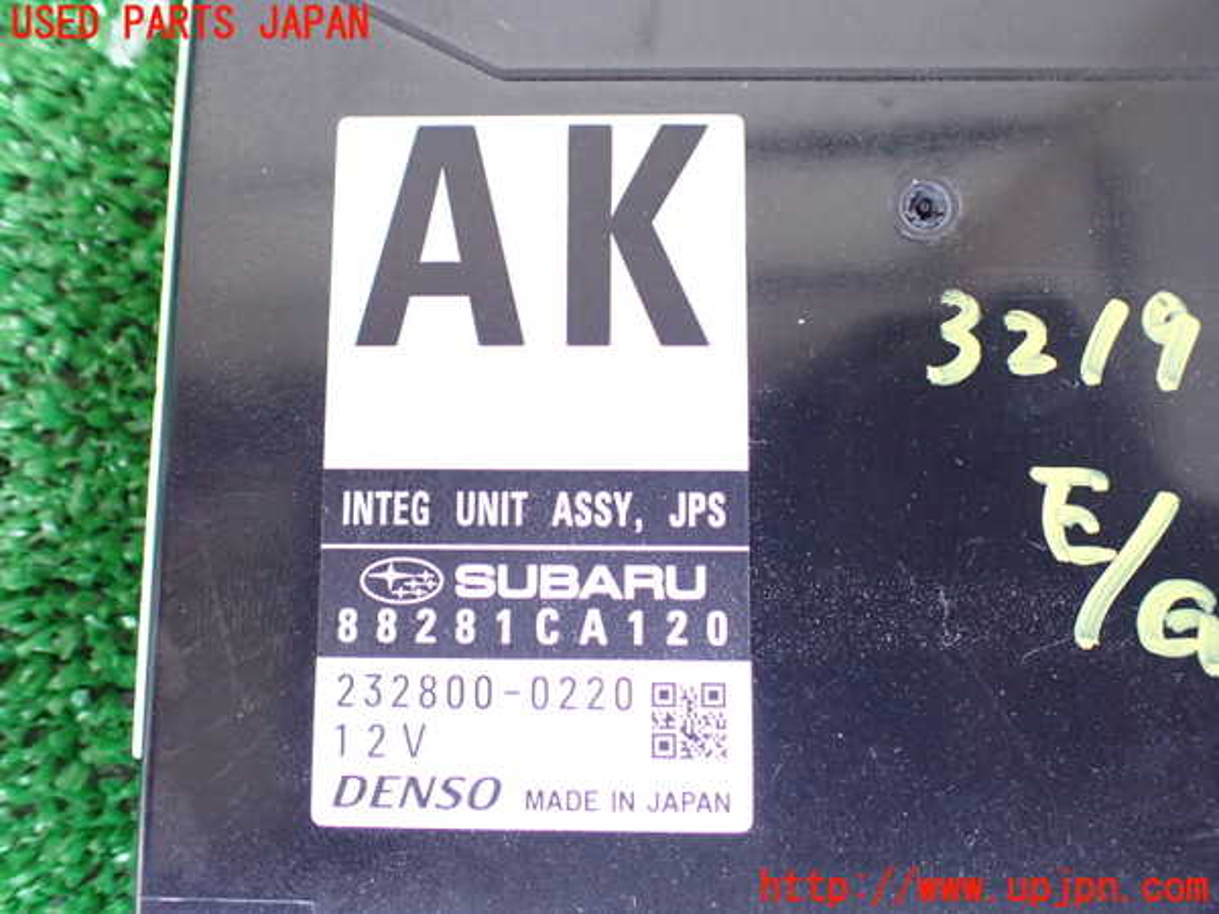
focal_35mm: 30
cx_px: 610
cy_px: 457
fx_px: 1056
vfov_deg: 46.8
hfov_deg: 60.0
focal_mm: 5.4
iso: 800
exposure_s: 1/125
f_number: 2.3
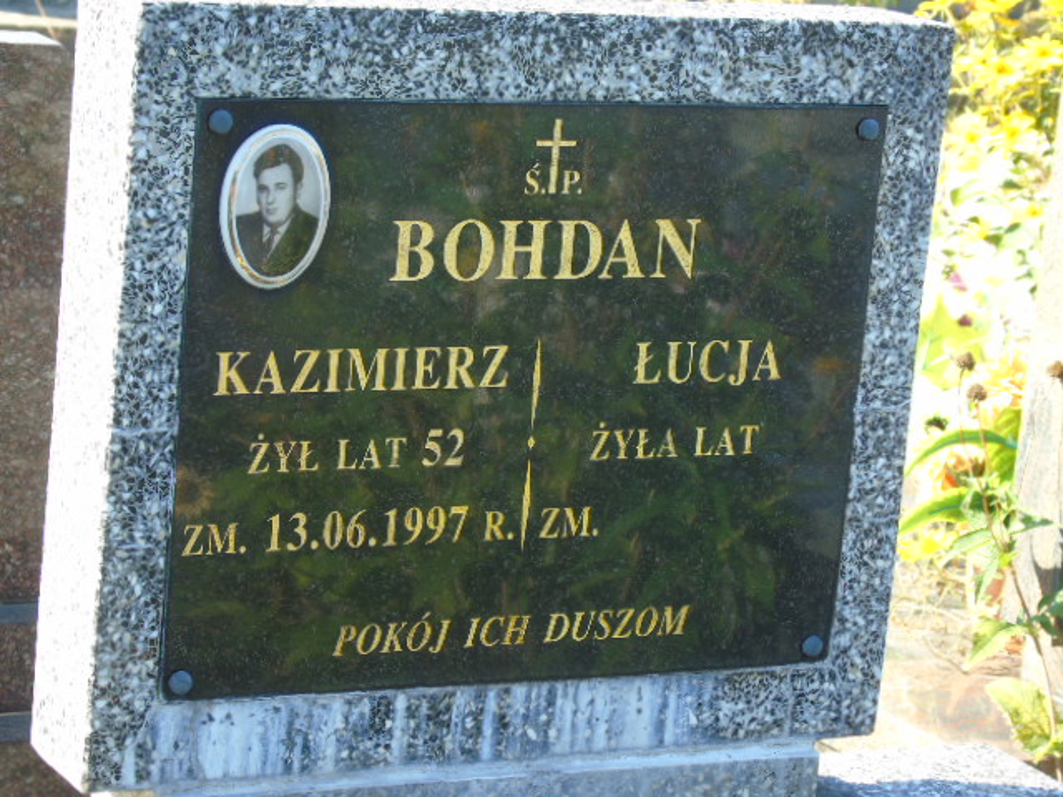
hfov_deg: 15.9
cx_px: 532
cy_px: 398
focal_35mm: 124
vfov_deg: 12.0
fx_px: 3808
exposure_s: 1/80
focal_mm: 22
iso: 80
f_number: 4.6
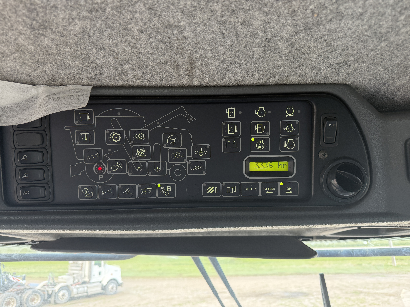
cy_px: 154
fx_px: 284
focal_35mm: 24
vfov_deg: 56.8
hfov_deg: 71.6
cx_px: 205
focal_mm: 6.76
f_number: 1.78
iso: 200
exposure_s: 1/95
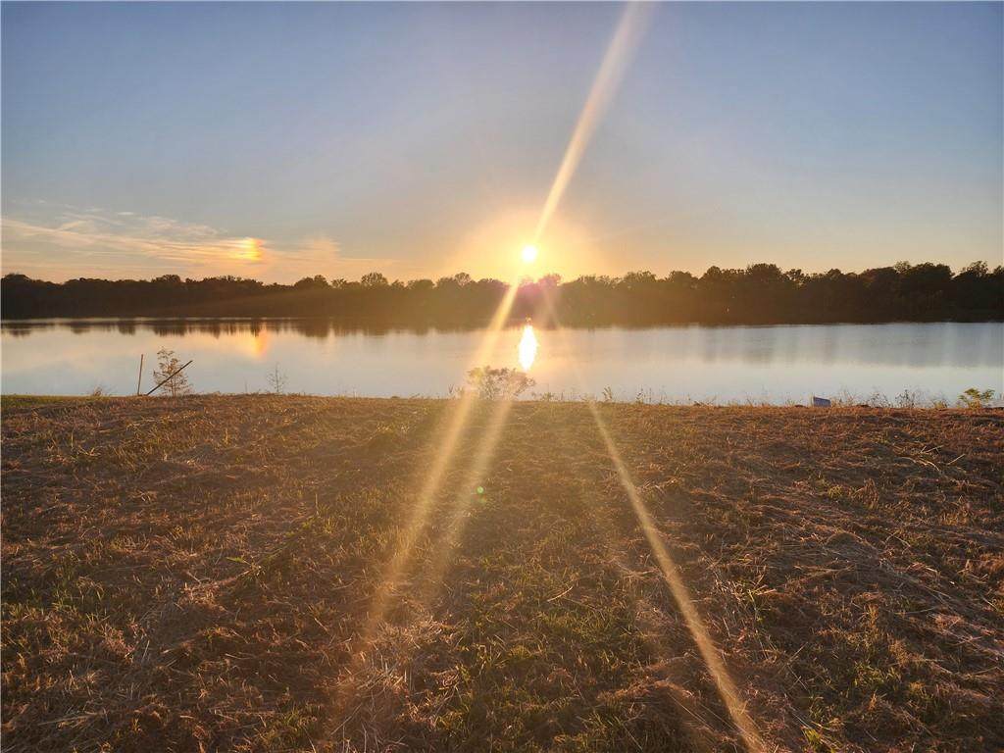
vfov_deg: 58.9
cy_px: 376
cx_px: 502
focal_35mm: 23
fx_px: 667
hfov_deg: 73.9
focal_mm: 6.4
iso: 12
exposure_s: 1/1117
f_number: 1.8
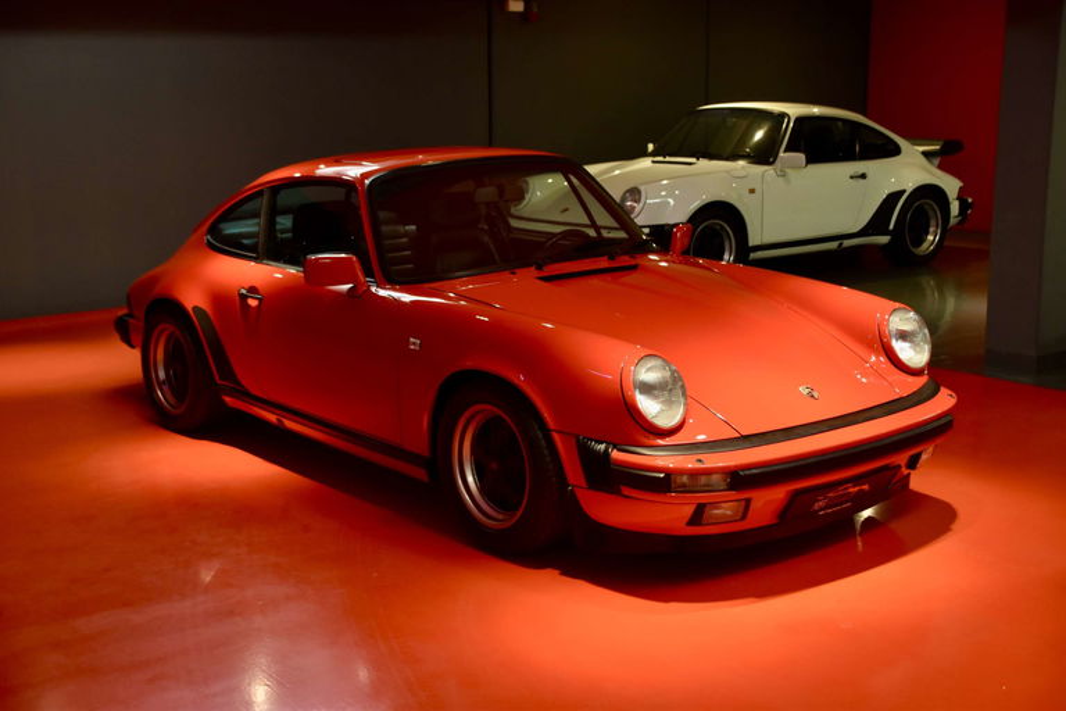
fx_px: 1421
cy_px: 356
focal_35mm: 48
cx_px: 533
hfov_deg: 41.1
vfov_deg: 28.1
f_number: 4.2
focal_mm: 32
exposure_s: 1/60
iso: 1400
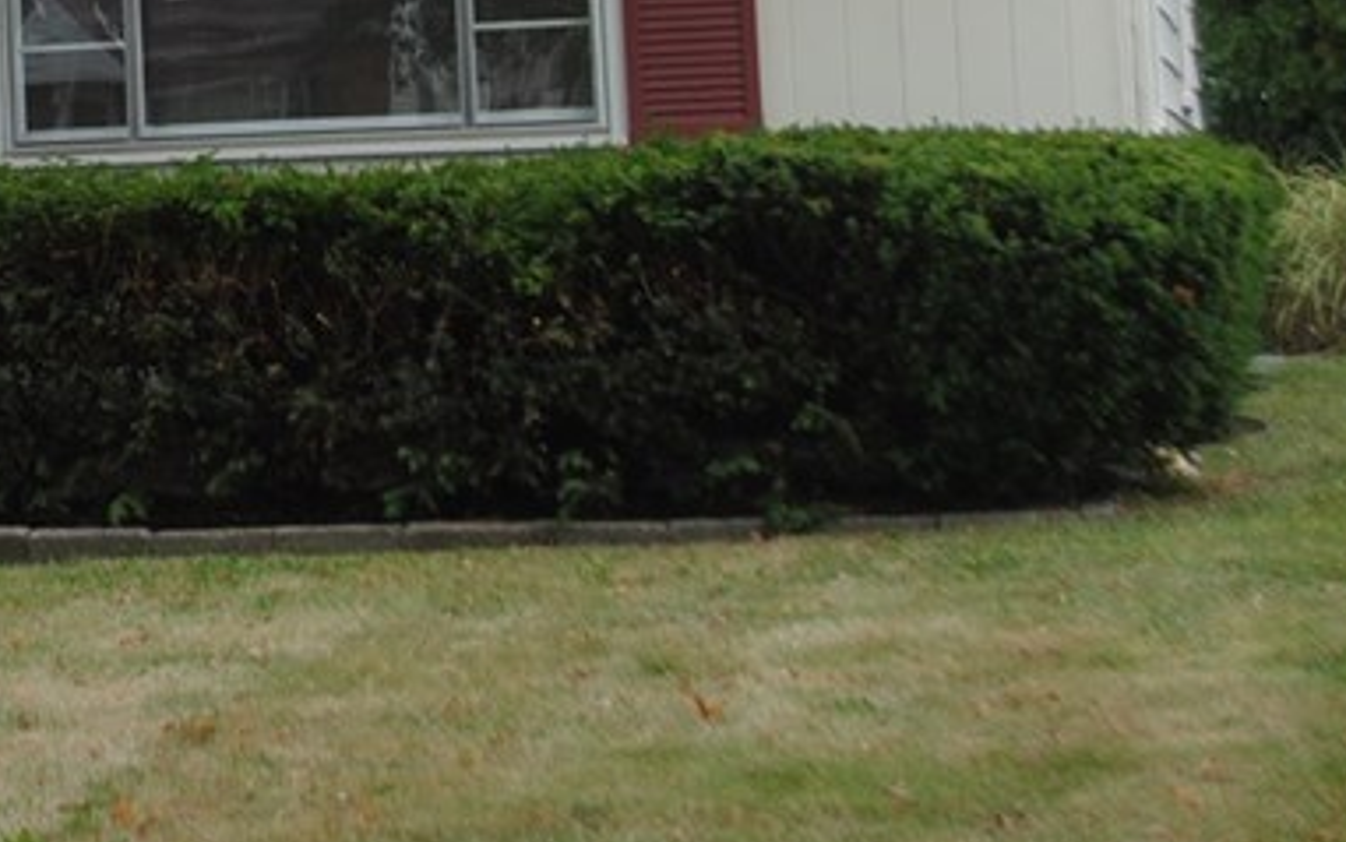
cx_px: -245
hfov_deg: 19.0
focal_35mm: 104
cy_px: -363
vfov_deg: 12.1
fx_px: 3816
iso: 100
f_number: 5.6
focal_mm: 24
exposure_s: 1/200
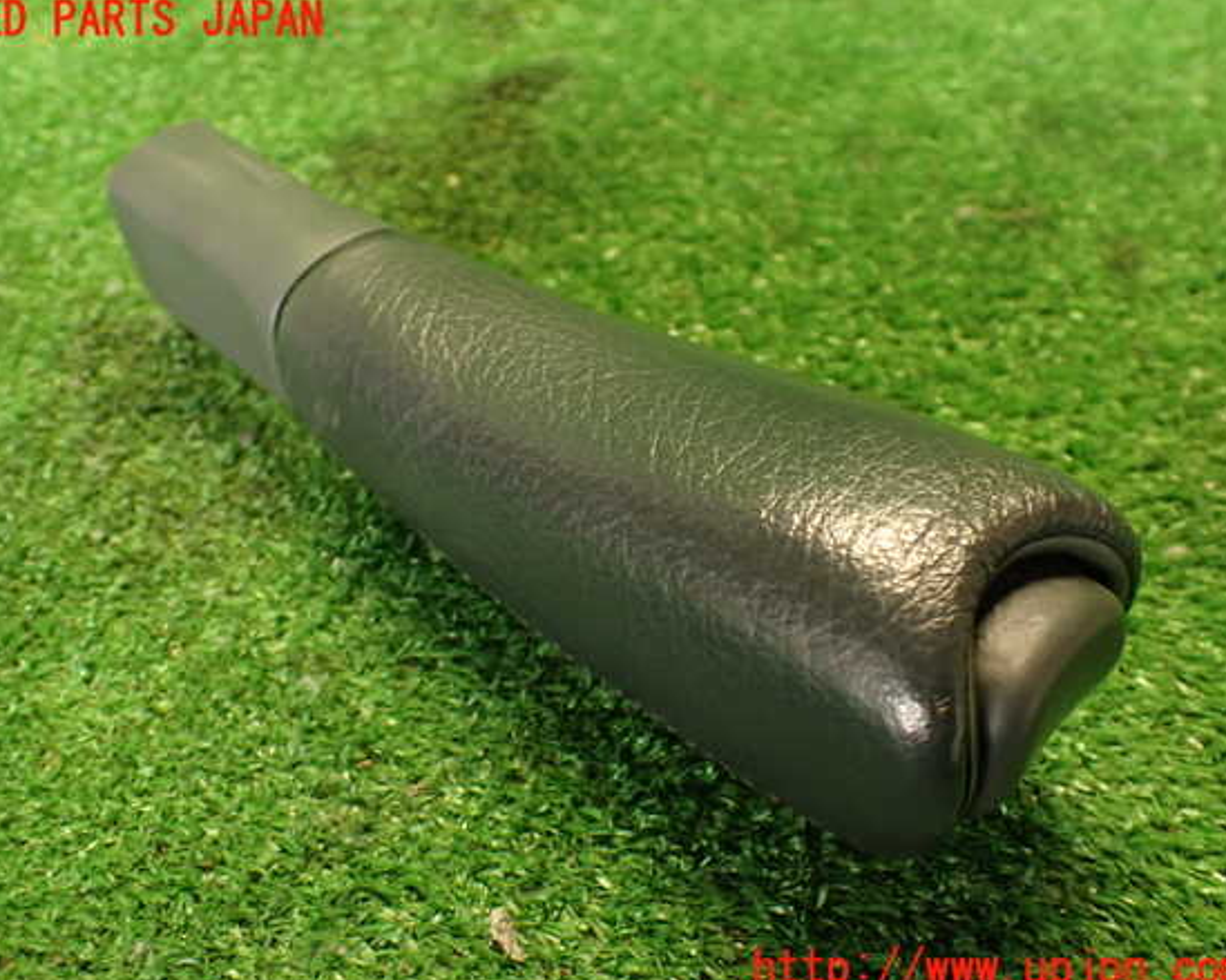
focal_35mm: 32
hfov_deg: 55.7
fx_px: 1161
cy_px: 496
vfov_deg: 45.8
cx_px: 587
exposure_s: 1/30
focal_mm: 5.4
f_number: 2.3
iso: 400
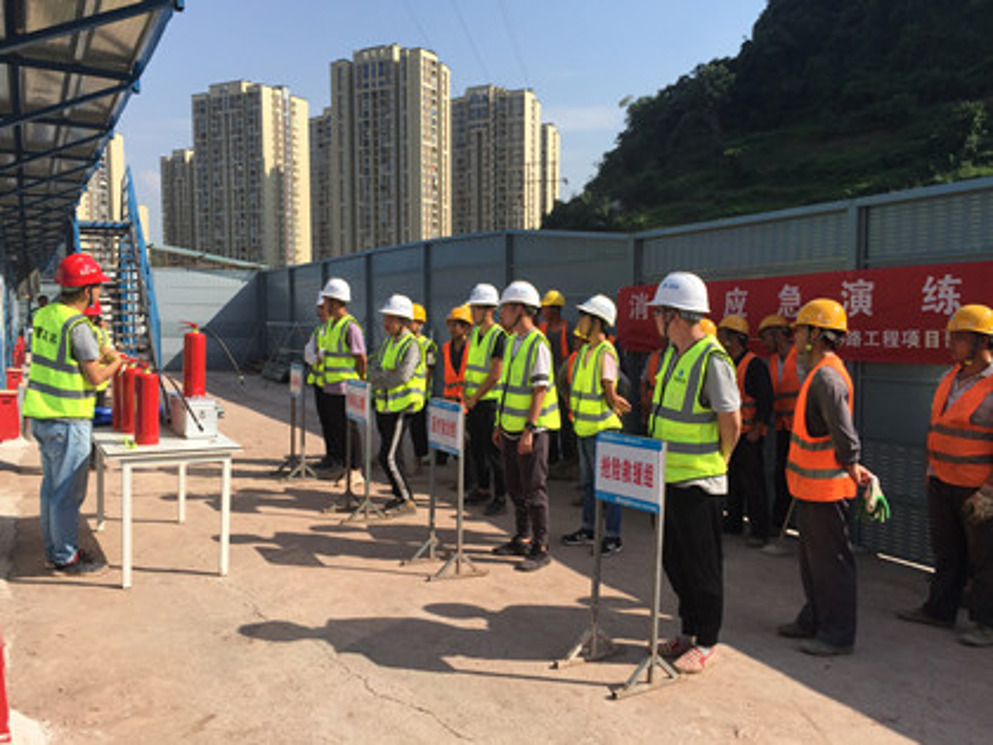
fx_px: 832
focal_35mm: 29
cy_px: 372
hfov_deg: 61.7
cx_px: 496
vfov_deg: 48.2
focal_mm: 4.15
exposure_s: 1/2083
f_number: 2.2
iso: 32
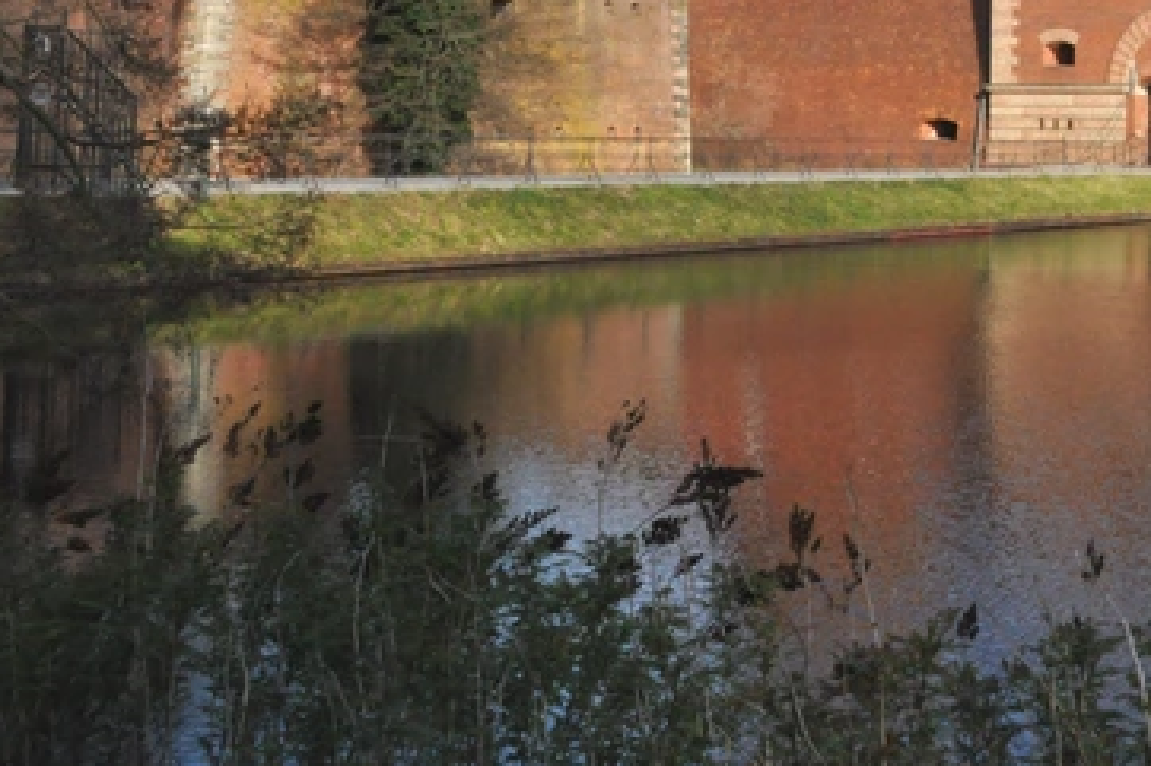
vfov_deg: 21.8
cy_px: -60
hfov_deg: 31.6
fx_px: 1885
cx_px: 1126
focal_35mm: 59
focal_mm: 18
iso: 1000
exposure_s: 1/320
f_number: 18
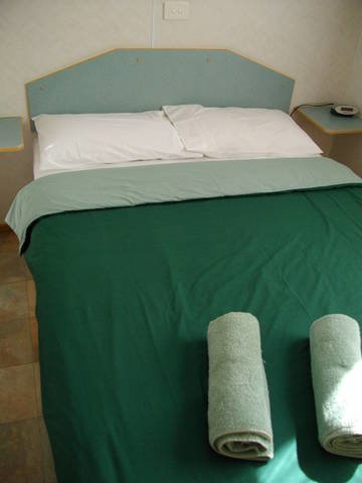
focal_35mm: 32
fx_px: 446
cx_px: 181
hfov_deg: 44.2
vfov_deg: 56.8
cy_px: 242
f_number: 2.9
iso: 200
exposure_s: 1/125
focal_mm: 5.7
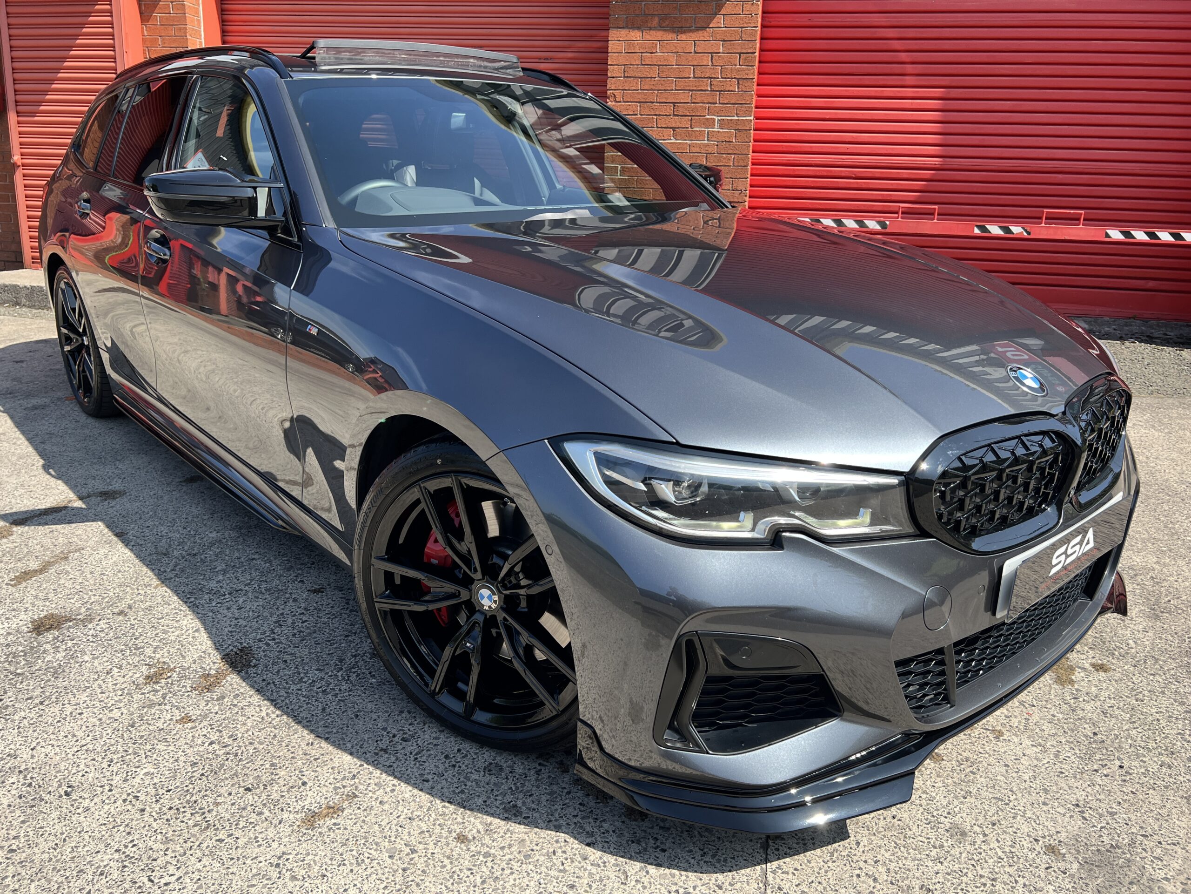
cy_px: 447
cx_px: 596
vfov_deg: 53.1
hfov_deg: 67.3
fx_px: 895
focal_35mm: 26
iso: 50
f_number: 1.5
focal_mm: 5.7
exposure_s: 1/1344
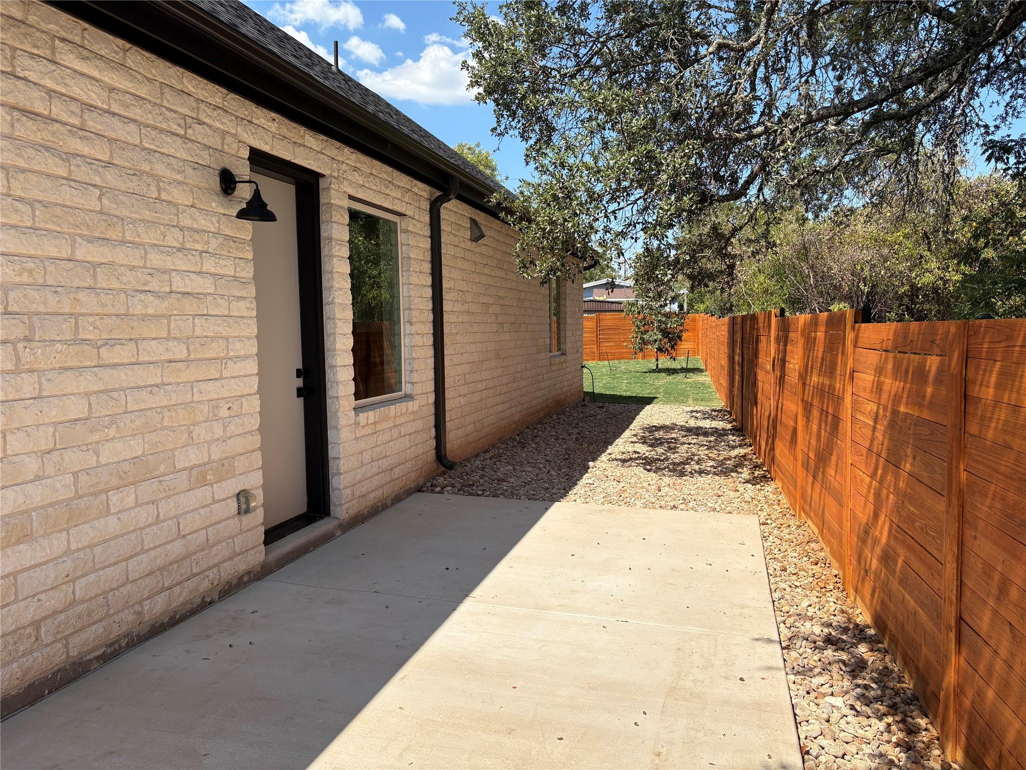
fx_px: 771
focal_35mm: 26
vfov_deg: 53.1
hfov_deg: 67.3
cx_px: 513
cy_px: 385
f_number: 1.6
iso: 50
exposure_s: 1/2865
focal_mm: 5.96
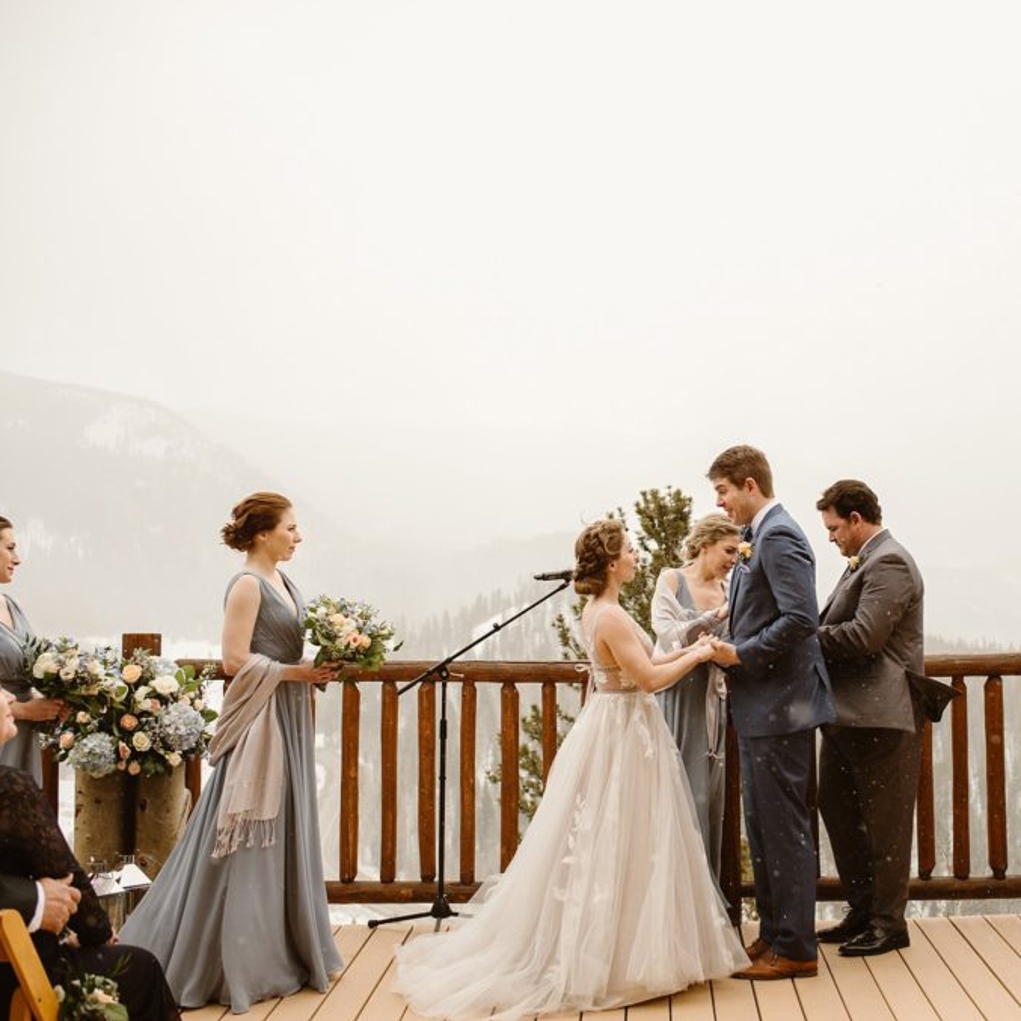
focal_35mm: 45
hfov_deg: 37.0
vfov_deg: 37.6
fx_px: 1502
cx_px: 707
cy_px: 507
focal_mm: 35
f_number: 3.2
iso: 200
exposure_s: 1/1600
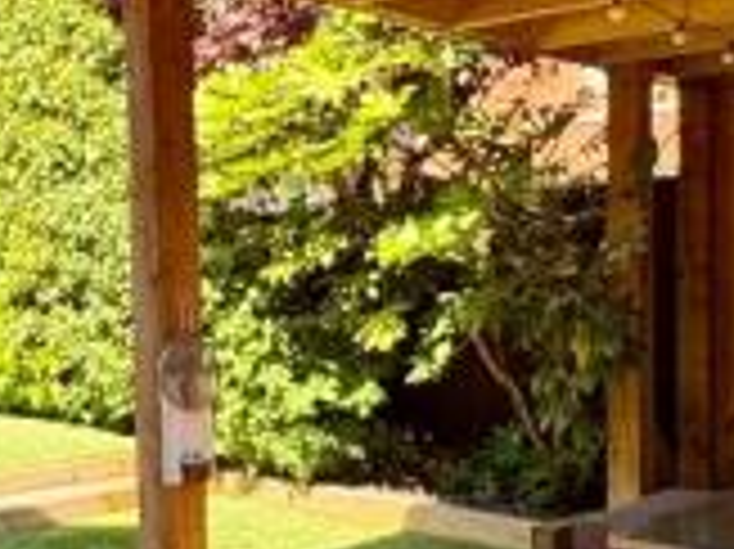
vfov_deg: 29.0
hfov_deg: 37.0
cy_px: 326
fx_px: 1059
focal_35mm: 50
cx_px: 160
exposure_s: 1/133
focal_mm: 2.22
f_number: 2.2
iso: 80
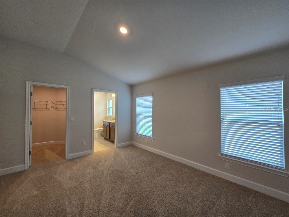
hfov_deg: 106.2
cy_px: 108
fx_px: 109
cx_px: 144
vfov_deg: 89.9
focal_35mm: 13
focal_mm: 2.2
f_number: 2.2
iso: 160
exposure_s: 1/100
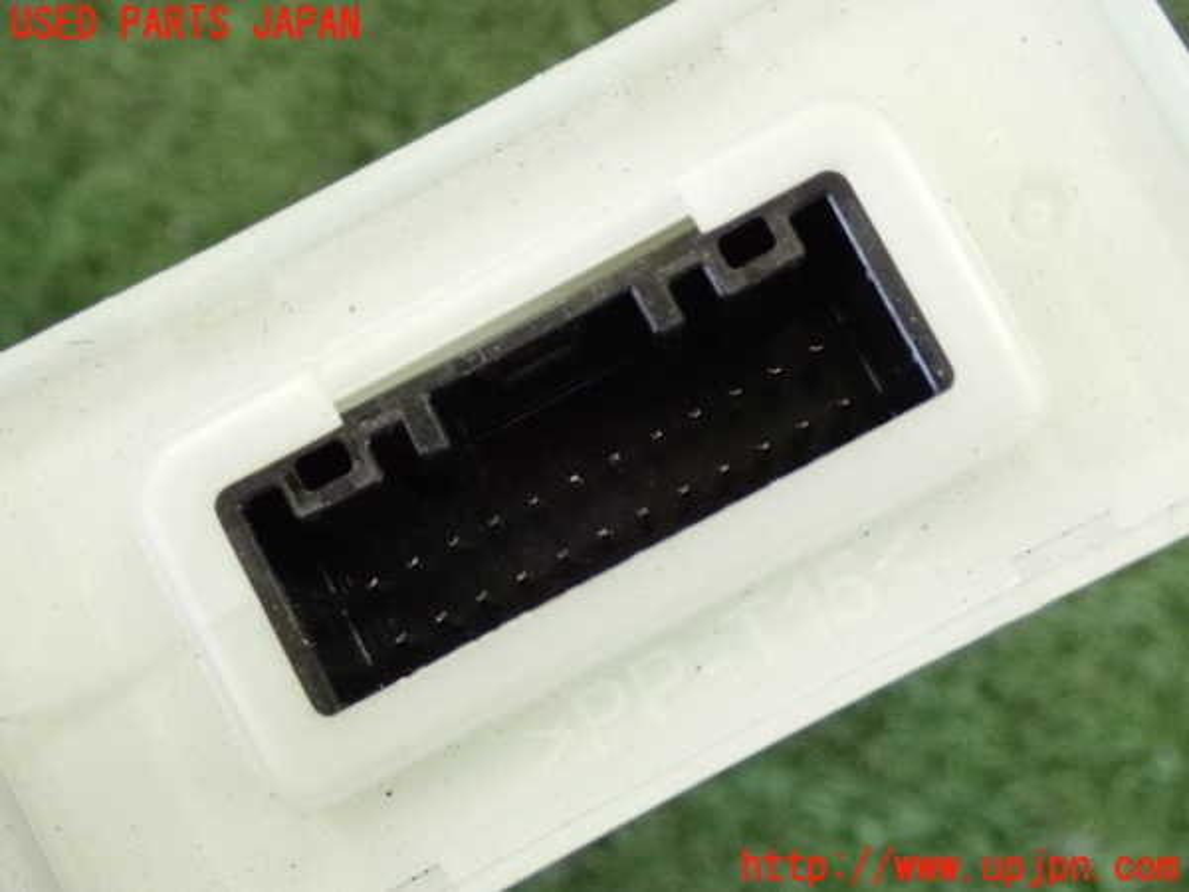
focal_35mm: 58
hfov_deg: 33.2
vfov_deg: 25.2
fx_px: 1992
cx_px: 594
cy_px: 446
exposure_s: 1/125
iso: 1600
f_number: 3.5
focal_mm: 10.35
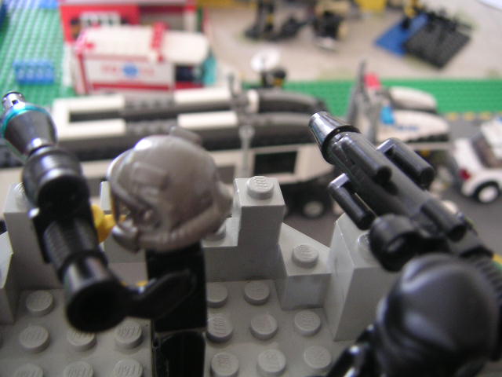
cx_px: 251
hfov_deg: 49.0
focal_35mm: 38
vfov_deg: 37.7
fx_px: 551
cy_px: 188
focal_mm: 6
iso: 100
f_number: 2.8
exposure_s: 1/6
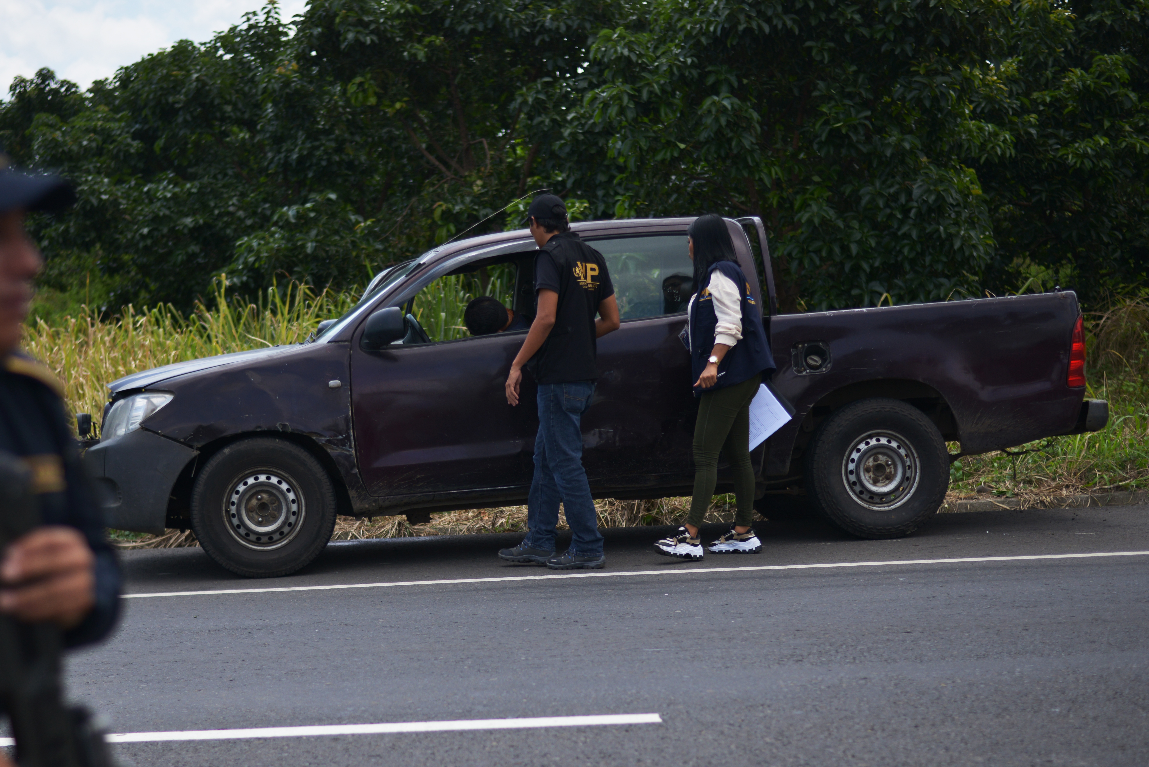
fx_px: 2203
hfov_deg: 29.2
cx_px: 469
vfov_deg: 19.7
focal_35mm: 69
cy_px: 503
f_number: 2
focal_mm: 50
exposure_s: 1/8000
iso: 200
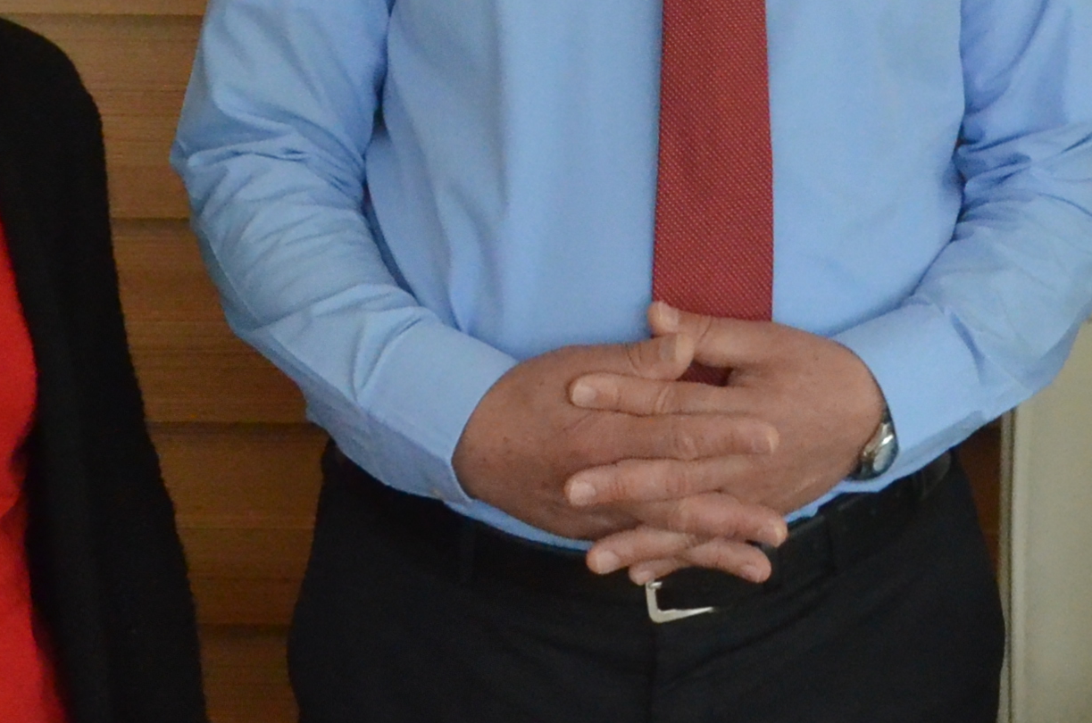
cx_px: 992
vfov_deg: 10.1
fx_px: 4026
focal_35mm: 133
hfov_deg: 15.3
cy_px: -138
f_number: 5.6
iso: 3200
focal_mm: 22
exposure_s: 1/125
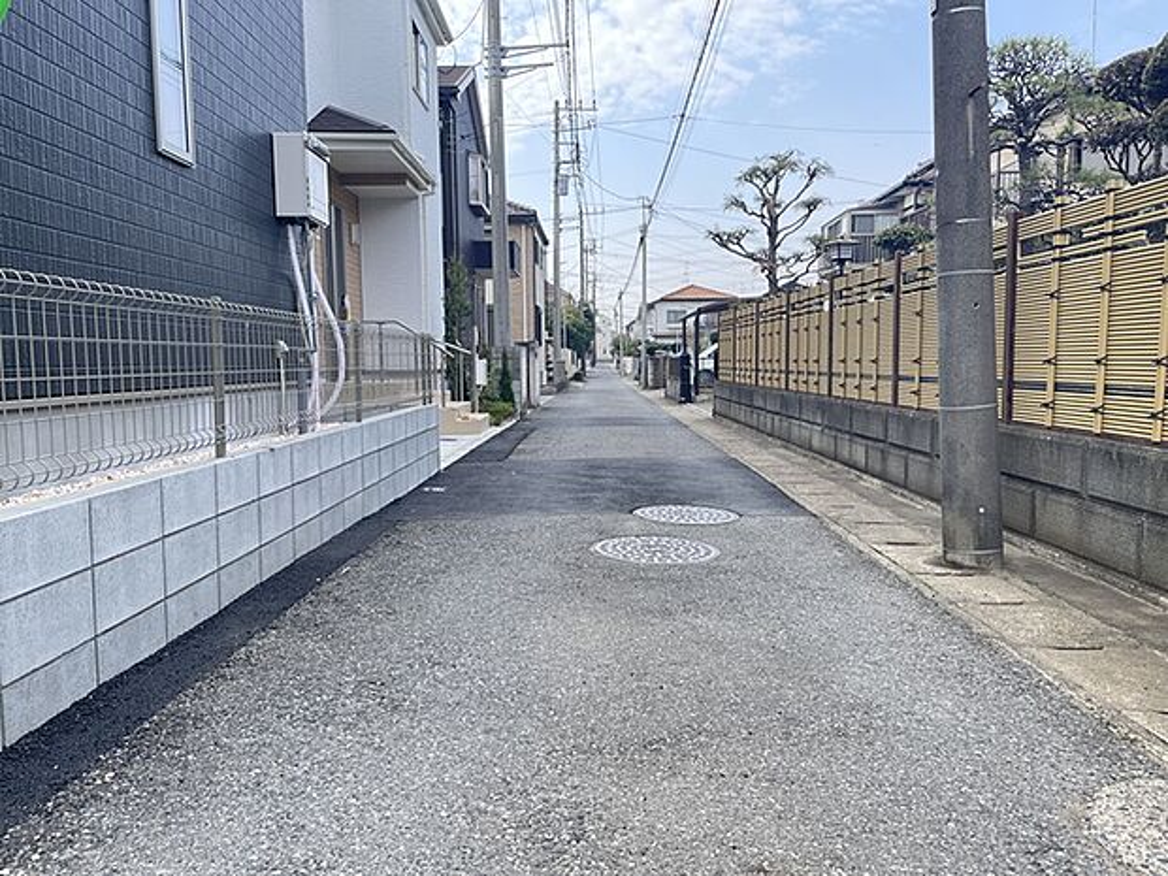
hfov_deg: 67.3
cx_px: 584
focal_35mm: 26
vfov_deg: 53.1
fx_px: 877
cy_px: 438
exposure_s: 1/774
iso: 32
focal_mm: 4.2
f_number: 1.6
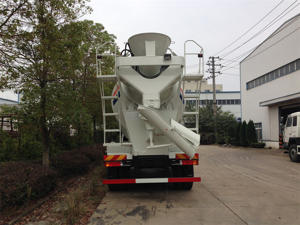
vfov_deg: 42.9
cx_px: 150
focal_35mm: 33
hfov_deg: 55.4
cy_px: 112
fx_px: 286
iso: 50
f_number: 2.4
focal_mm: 4.12
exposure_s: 1/285
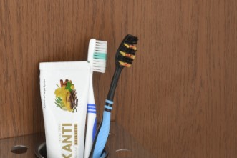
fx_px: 1515
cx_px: 73
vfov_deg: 6.0
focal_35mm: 230
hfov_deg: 8.9
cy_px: 132
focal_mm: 85
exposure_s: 1/50
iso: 200
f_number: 16
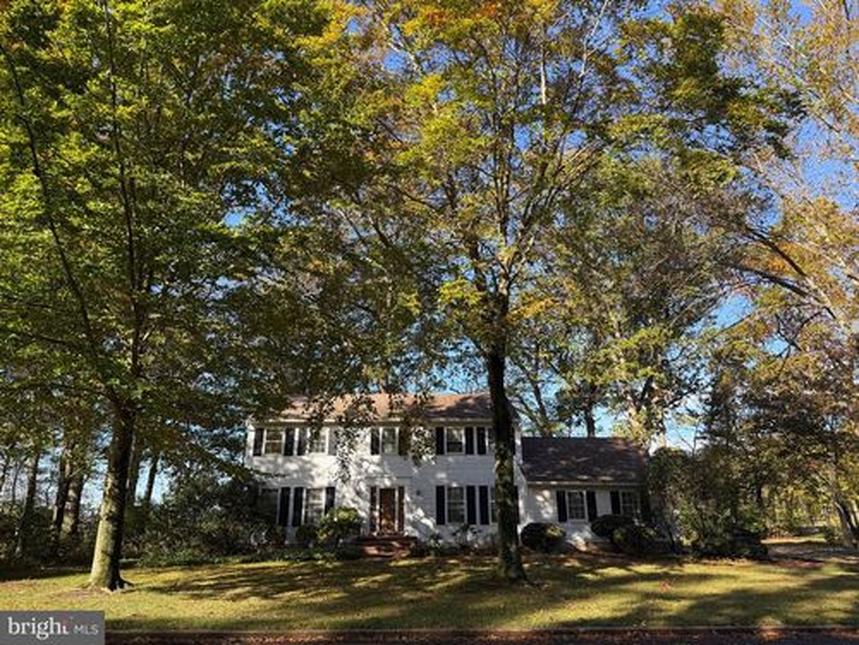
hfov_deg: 71.6
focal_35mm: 24
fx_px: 596
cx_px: 430
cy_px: 322
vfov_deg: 56.8
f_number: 1.78
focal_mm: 6.76
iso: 100
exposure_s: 1/1139
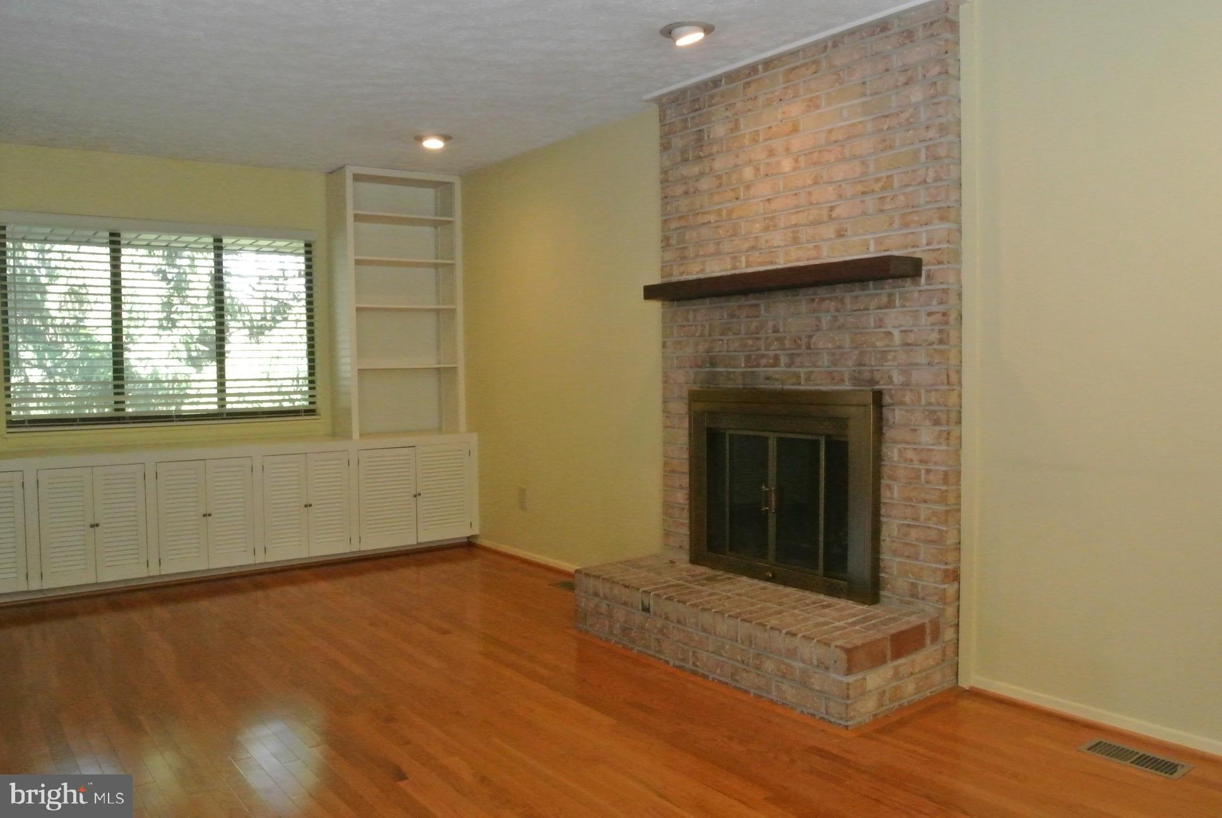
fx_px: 918
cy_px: 409
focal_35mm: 27
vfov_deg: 48.0
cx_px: 611
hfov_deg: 67.3
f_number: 11
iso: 3200
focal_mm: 10
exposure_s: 1/60
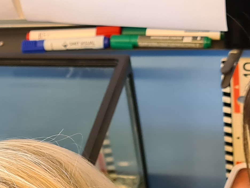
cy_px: 215
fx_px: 809
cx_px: -30
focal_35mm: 112
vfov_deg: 12.9
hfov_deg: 17.0
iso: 160
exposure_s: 1/50
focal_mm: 5.4
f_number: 1.8
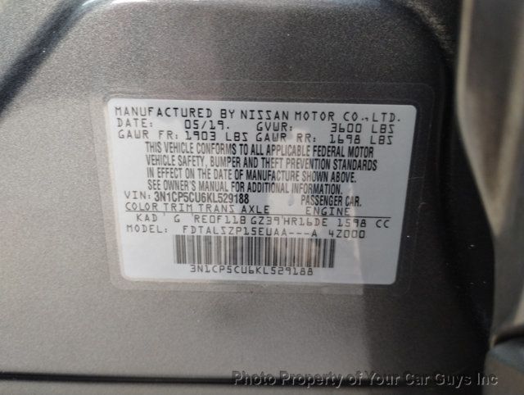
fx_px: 424
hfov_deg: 63.4
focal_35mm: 28
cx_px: 262
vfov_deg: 49.9
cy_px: 198
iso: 388
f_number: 1.8
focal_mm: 4.27
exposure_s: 1/60
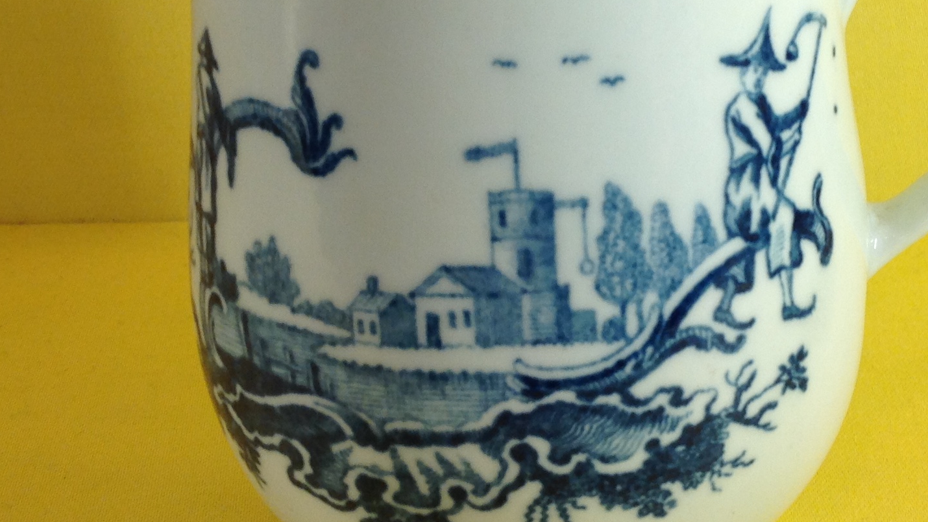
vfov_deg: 17.5
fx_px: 1698
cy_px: 185
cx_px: 631
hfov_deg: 30.3
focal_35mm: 69
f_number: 2.4
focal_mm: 4.28
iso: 50
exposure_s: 1/30
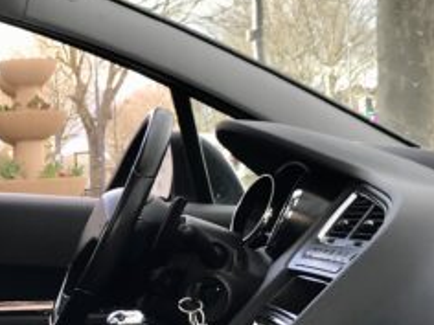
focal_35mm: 95
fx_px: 1191
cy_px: 274
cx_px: 26
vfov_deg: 15.4
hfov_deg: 20.2
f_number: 1.8
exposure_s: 1/245
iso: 20
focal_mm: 3.99
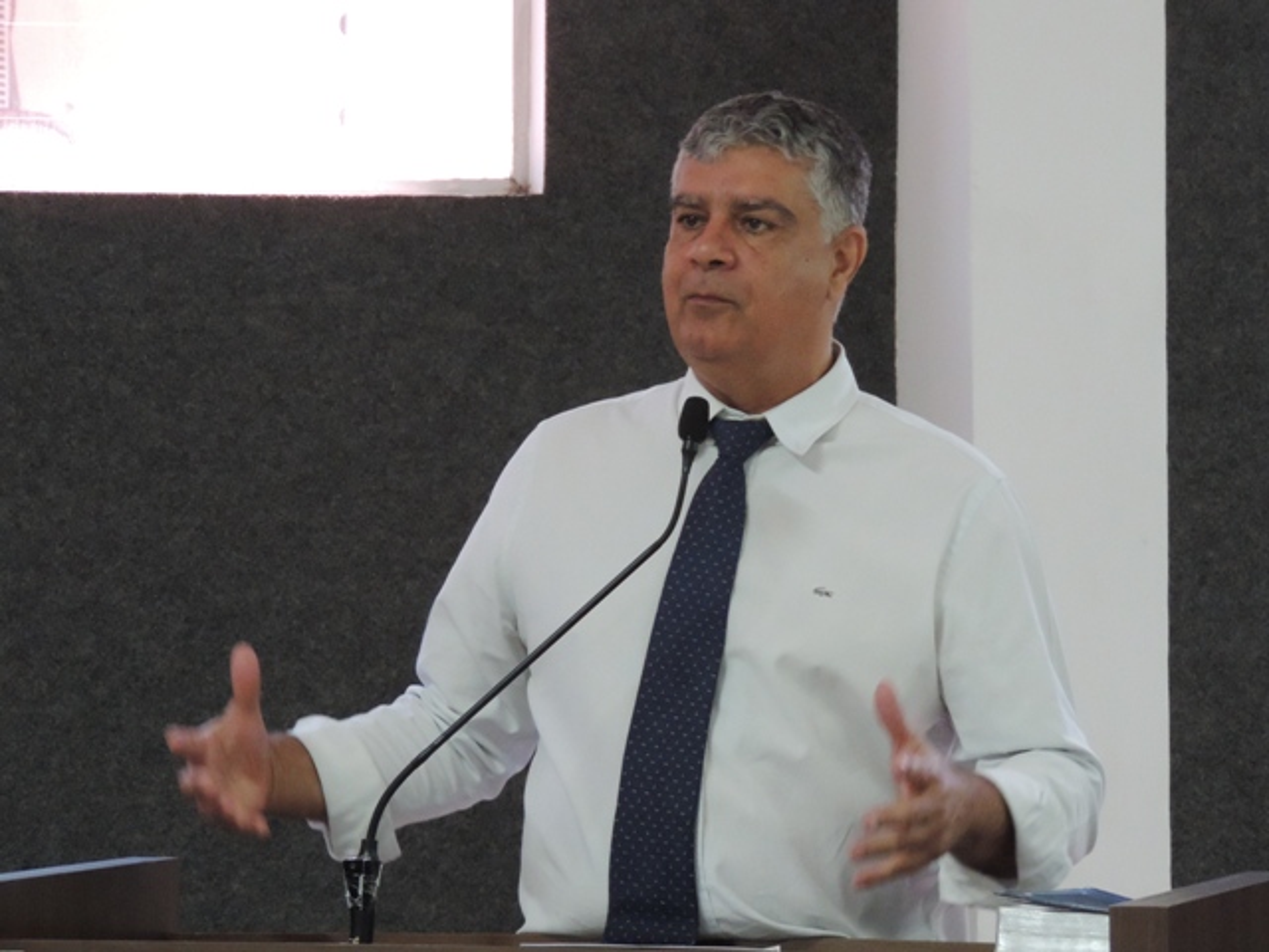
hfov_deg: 11.6
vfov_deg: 8.7
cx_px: 634
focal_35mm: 170
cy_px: 476
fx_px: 6232
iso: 1400
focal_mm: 30.3
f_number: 4.5
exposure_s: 1/30
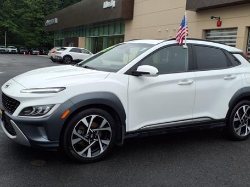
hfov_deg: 49.0
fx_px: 274
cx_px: 116
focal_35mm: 38
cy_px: 89
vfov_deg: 37.7
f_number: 1.9
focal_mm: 3.58
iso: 40
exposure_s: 1/417
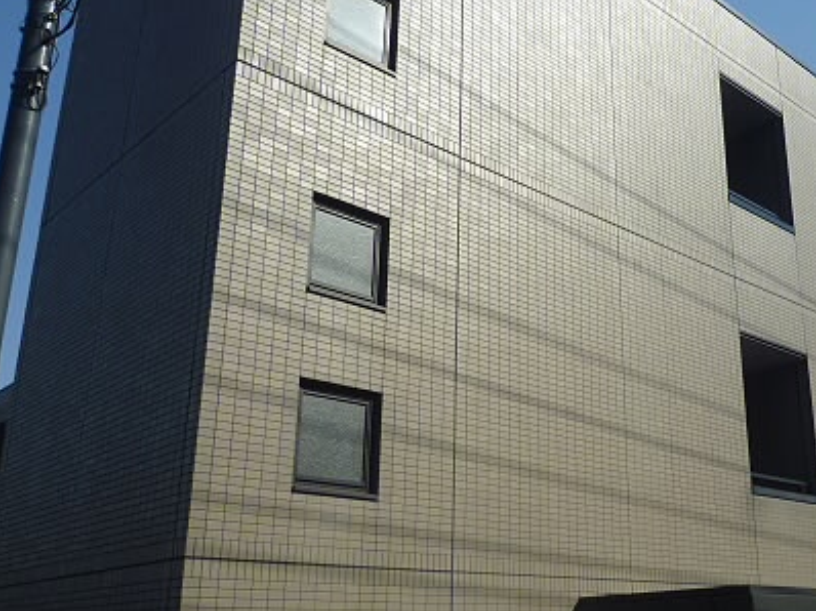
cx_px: 578
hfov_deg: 45.7
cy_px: 337
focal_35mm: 40
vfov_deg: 35.9
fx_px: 942
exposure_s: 1/800
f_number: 4.5
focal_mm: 4.4
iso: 100
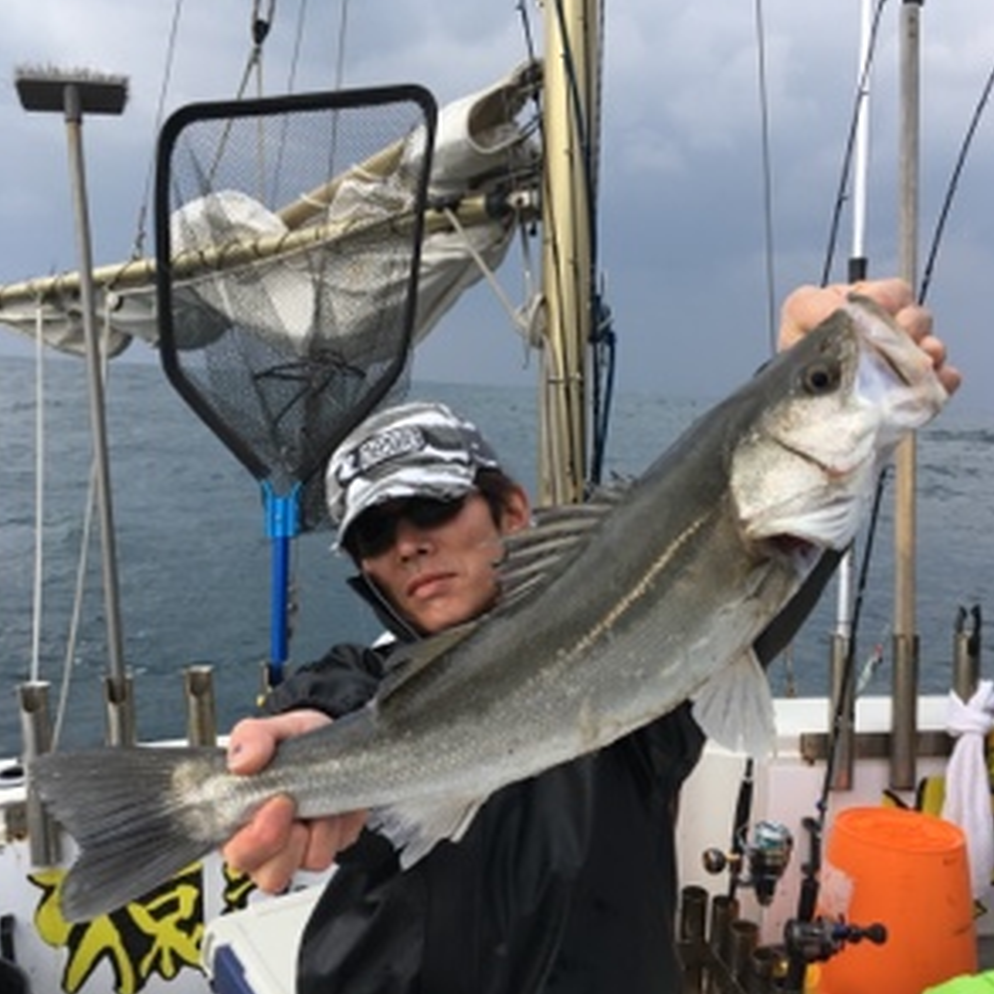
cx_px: 502
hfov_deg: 47.2
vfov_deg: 47.1
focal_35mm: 35
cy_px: 563
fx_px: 1137
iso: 25
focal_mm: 4.15
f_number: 2.2
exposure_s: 1/999
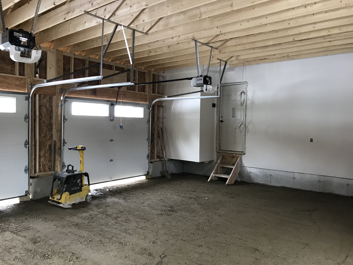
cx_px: 176
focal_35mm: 28
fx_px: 286
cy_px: 132
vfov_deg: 49.7
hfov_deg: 63.4
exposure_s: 1/15
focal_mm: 3.99
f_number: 1.8
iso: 40
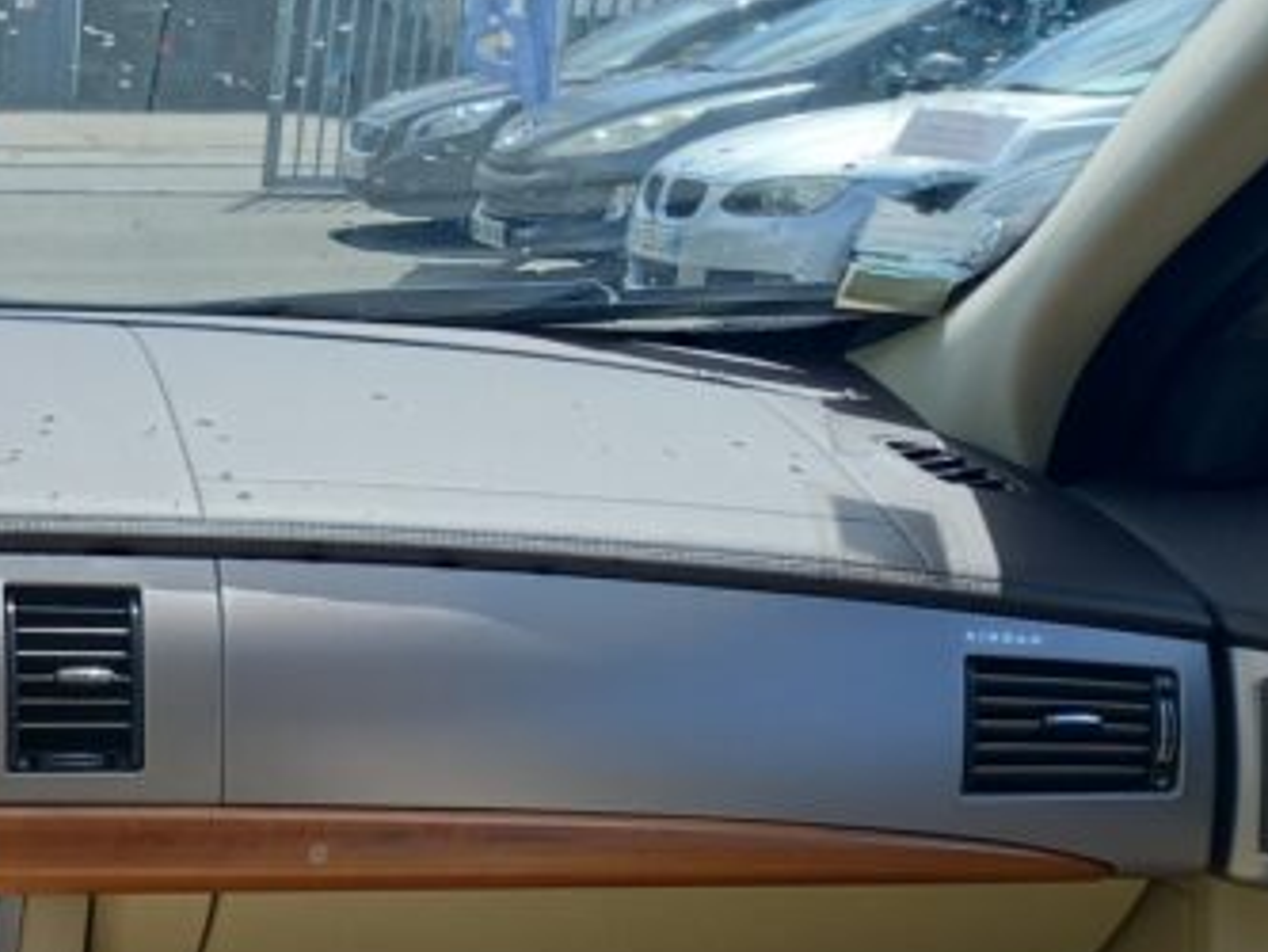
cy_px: 933
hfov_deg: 28.8
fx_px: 2199
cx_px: -160
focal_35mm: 60
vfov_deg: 23.5
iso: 25
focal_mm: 4.6
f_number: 2
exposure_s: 1/253
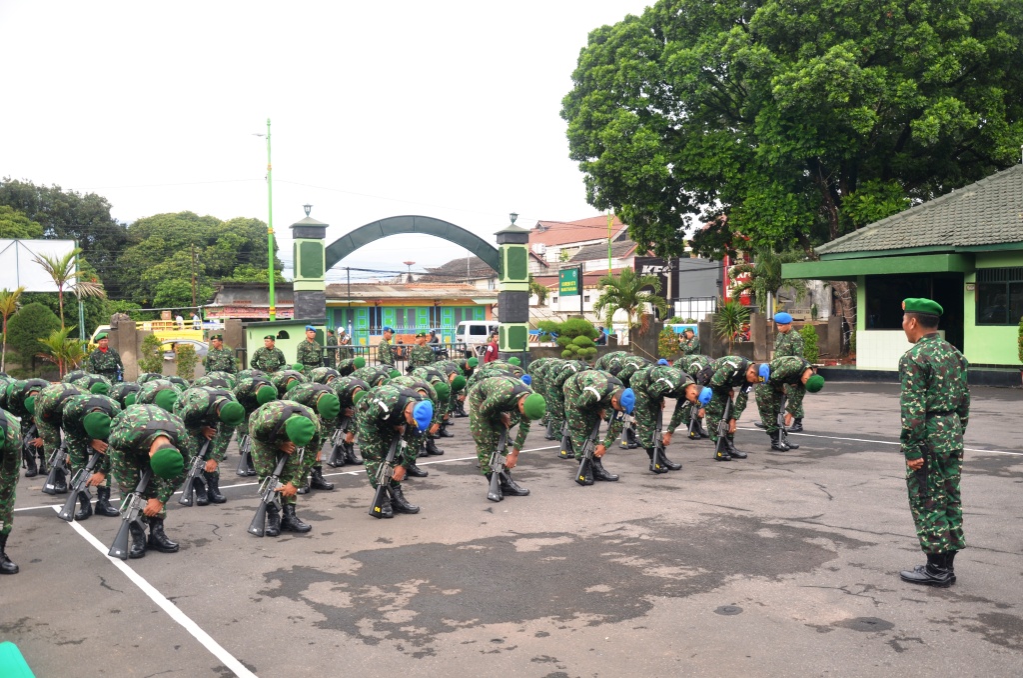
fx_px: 893
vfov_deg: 41.5
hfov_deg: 59.6
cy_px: 339
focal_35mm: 32
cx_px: 512
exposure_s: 1/125
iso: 100
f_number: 4
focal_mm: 21
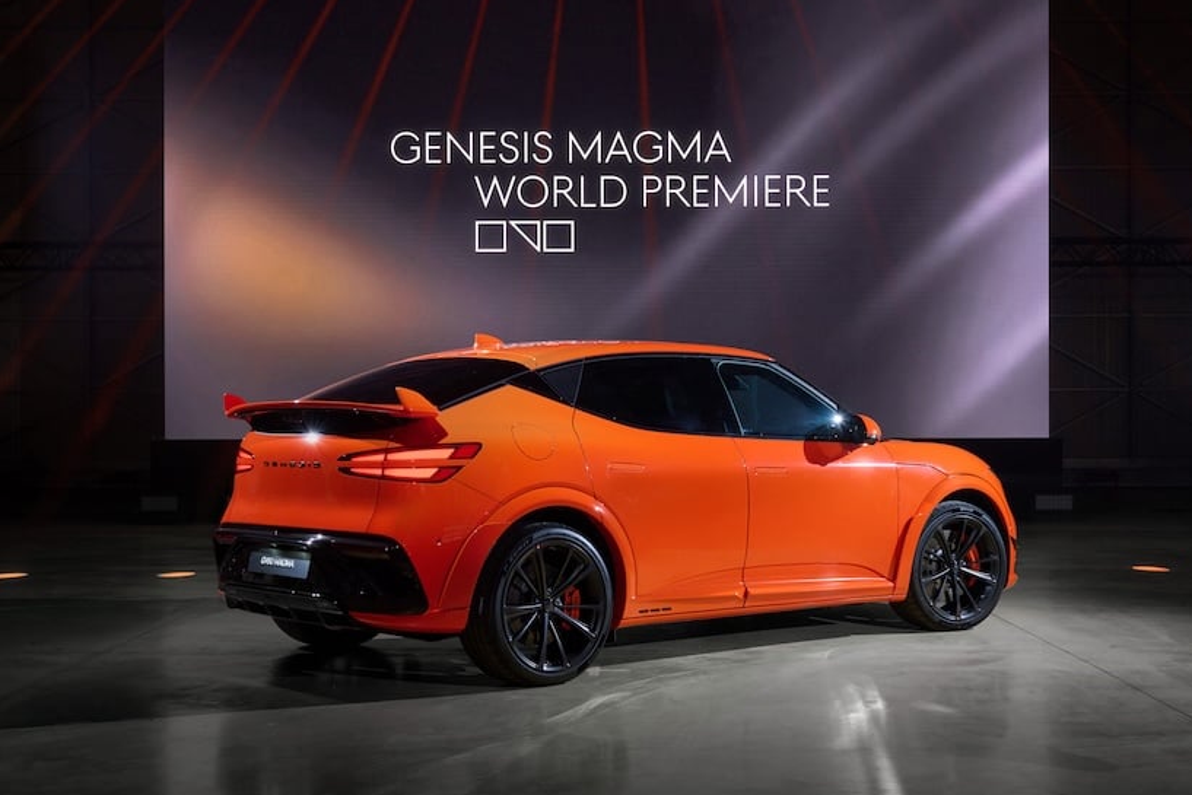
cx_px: 640
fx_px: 1556
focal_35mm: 47
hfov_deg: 41.9
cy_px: 362
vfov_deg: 28.6
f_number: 8
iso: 320
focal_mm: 32
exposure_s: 1/160
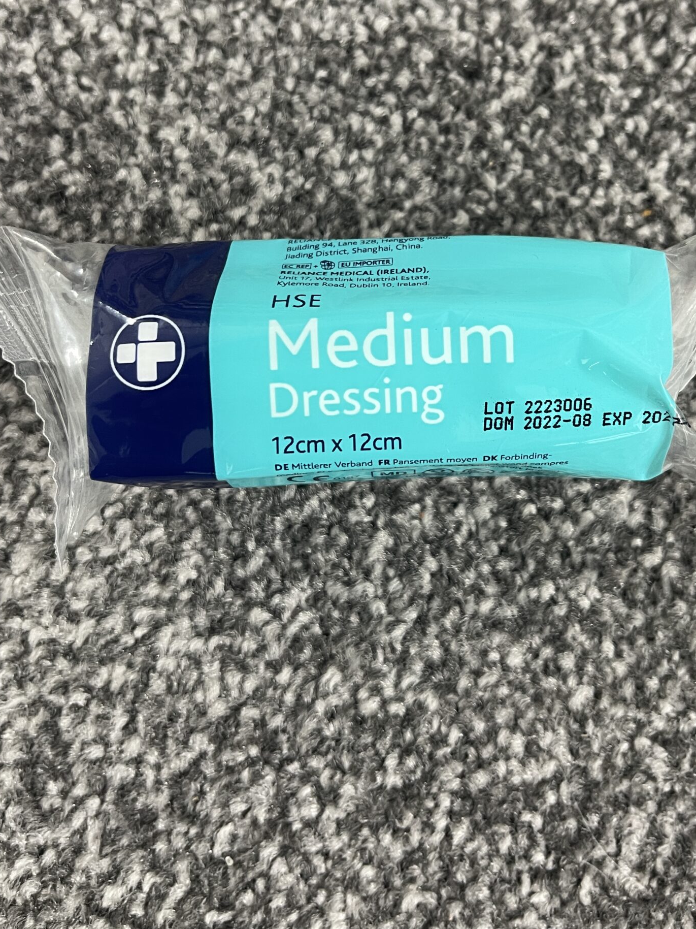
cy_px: 333
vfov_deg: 51.9
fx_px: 939
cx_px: 408
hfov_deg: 40.6
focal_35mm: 35
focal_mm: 5.1
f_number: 1.6
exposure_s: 1/50
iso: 200
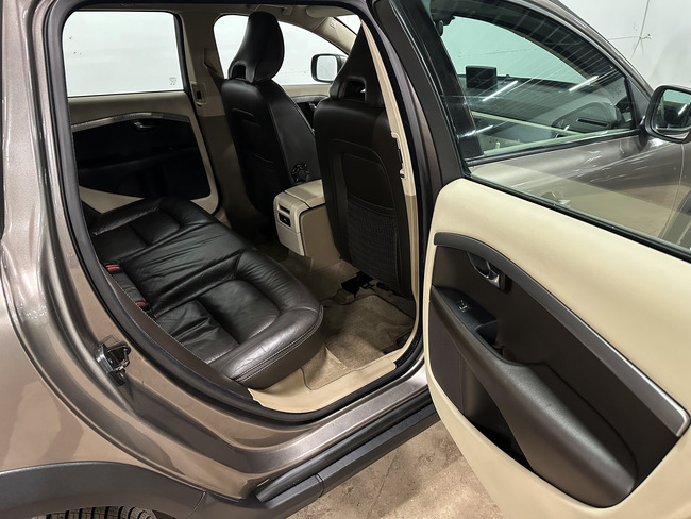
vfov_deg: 56.8
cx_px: 346
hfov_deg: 71.6
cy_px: 260
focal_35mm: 24
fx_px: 479
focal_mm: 6.86
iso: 800
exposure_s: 1/35
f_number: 1.8
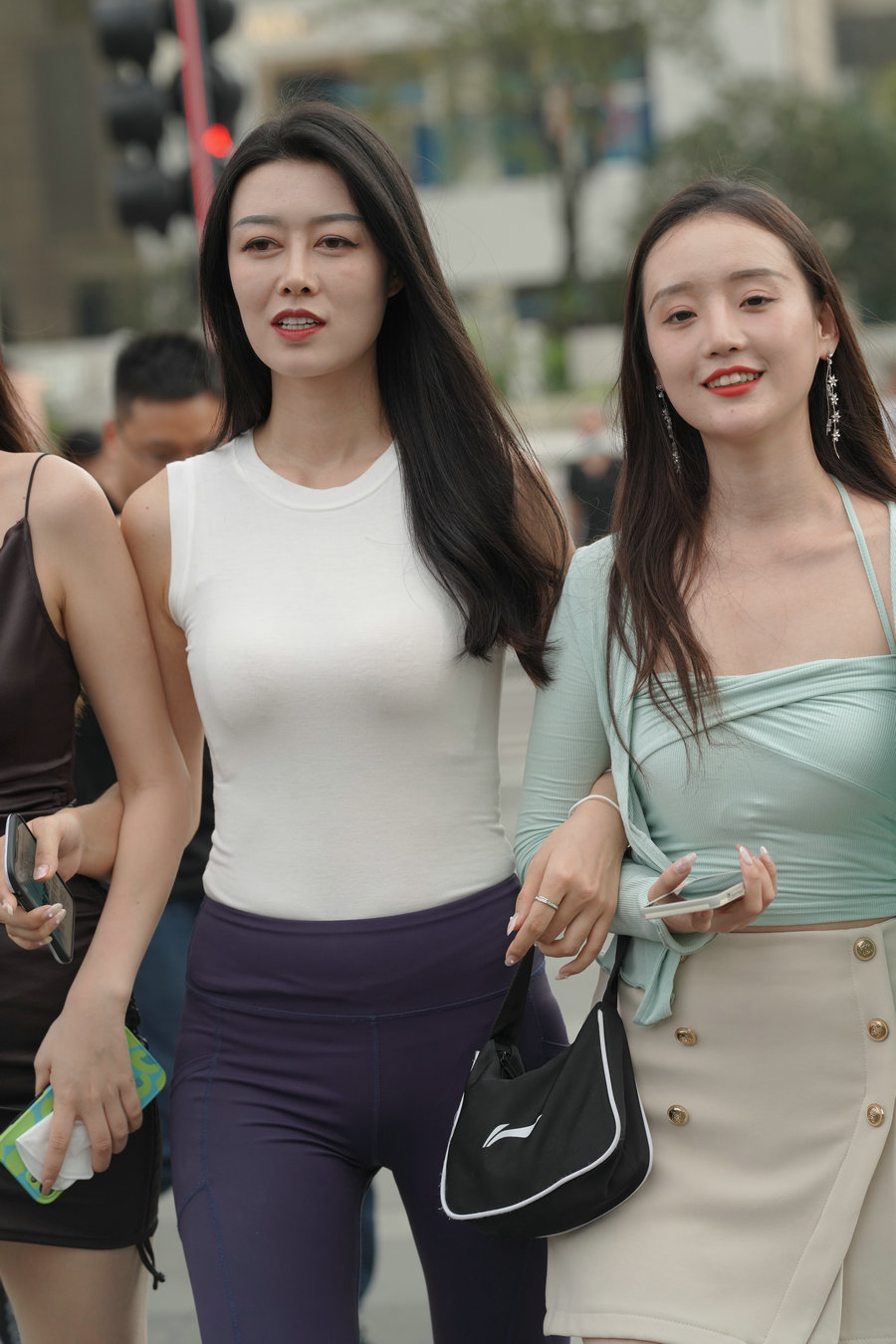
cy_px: 672
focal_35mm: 135
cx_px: 448
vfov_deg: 15.2
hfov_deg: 10.2
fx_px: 5040
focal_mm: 135
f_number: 5.6
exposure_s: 1/640
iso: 500
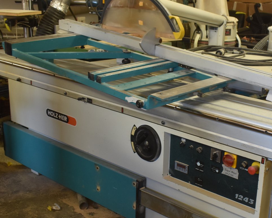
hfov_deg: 33.7
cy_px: 142
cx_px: 191
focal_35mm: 55
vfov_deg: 27.5
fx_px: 443
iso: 720
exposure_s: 1/40
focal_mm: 22
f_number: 5.6
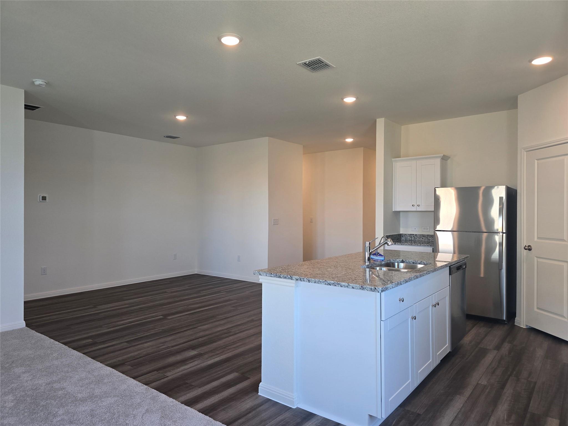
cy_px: 213
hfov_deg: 73.9
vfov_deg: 58.9
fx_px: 377
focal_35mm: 23
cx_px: 284
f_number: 1.7
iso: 100
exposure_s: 1/120
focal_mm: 6.3
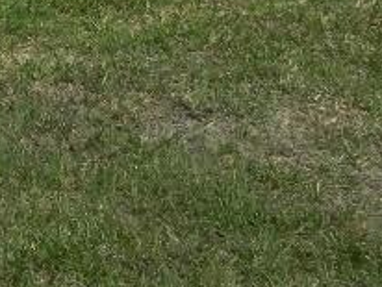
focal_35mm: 149
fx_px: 1646
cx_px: -434
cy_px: -202
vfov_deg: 9.6
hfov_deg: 11.6
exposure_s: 1/378
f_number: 7
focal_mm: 5.4
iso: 160
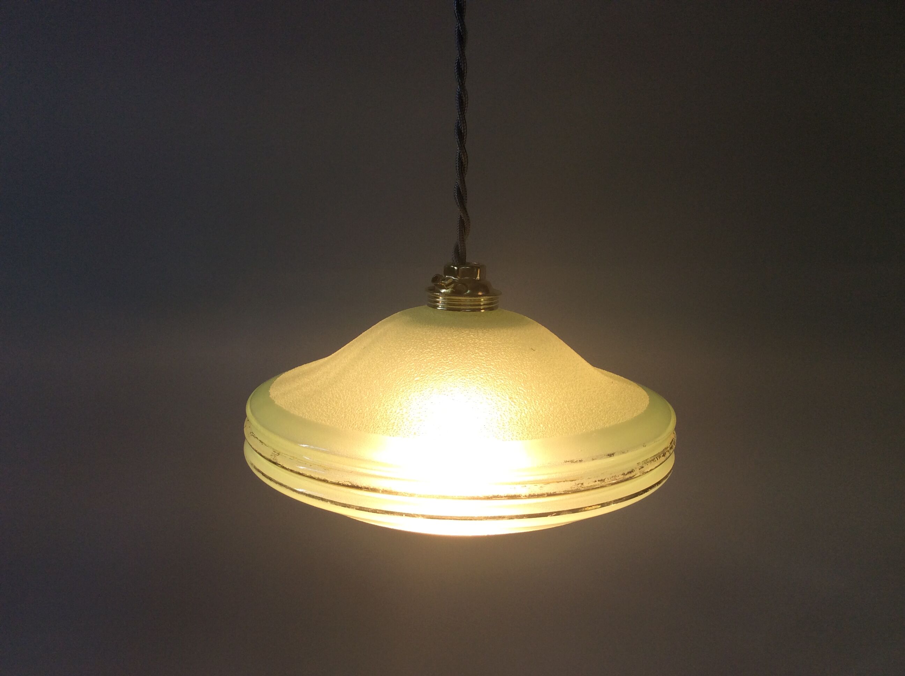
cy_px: 338
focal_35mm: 32
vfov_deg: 44.1
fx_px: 835
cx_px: 452
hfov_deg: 56.9
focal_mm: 3.3
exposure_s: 1/204
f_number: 2.4
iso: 32
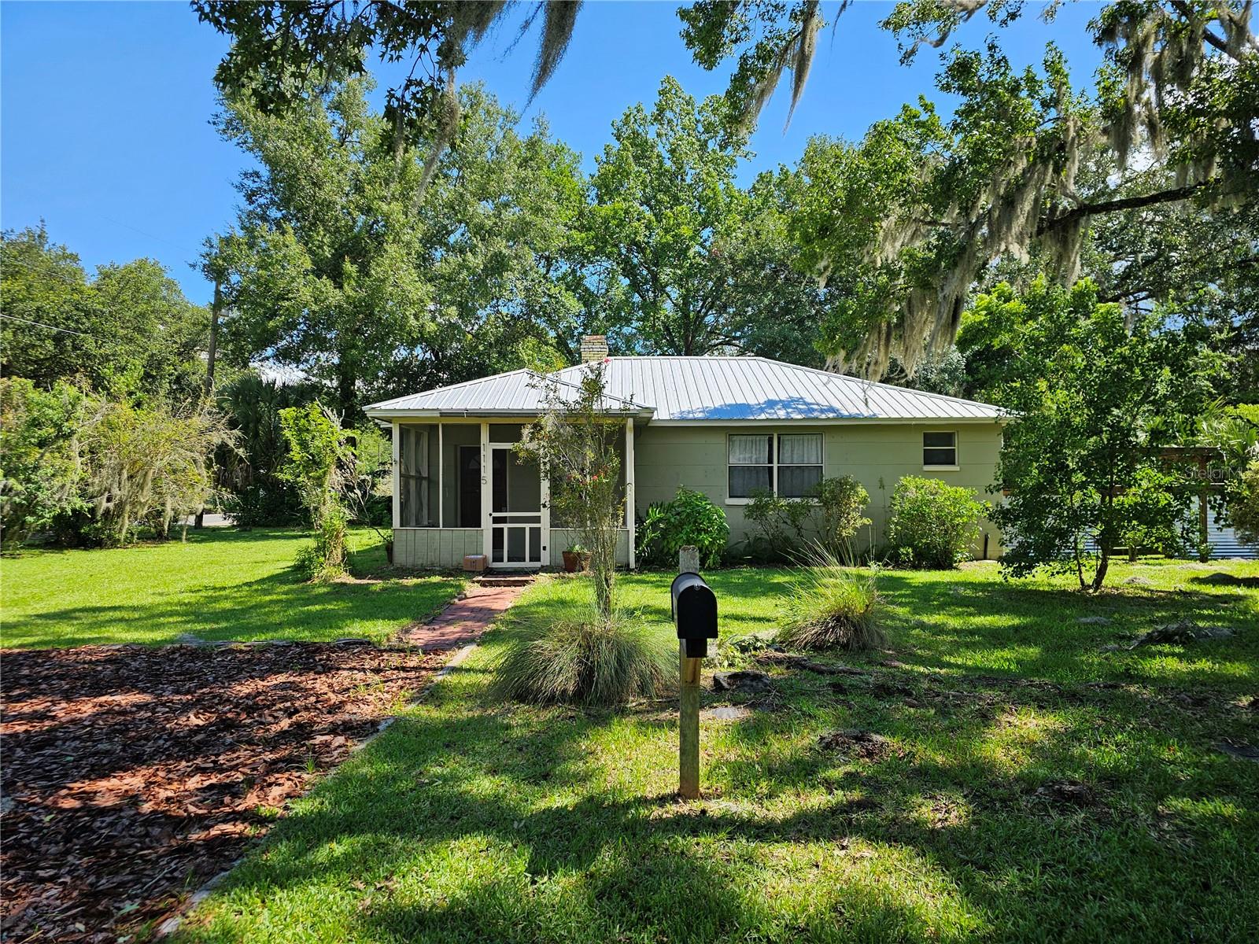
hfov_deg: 73.9
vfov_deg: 58.9
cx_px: 630
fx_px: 837
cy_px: 472
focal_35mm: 23
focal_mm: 6.3
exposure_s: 1/409
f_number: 1.7
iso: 10
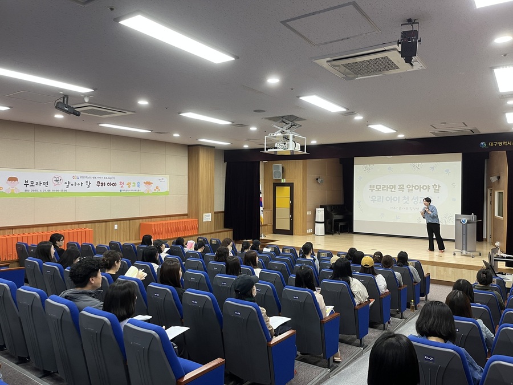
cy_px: 192
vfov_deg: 53.1
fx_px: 385
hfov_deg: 67.3
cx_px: 256
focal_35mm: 26
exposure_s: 1/60
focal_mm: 5.1
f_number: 1.6
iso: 80
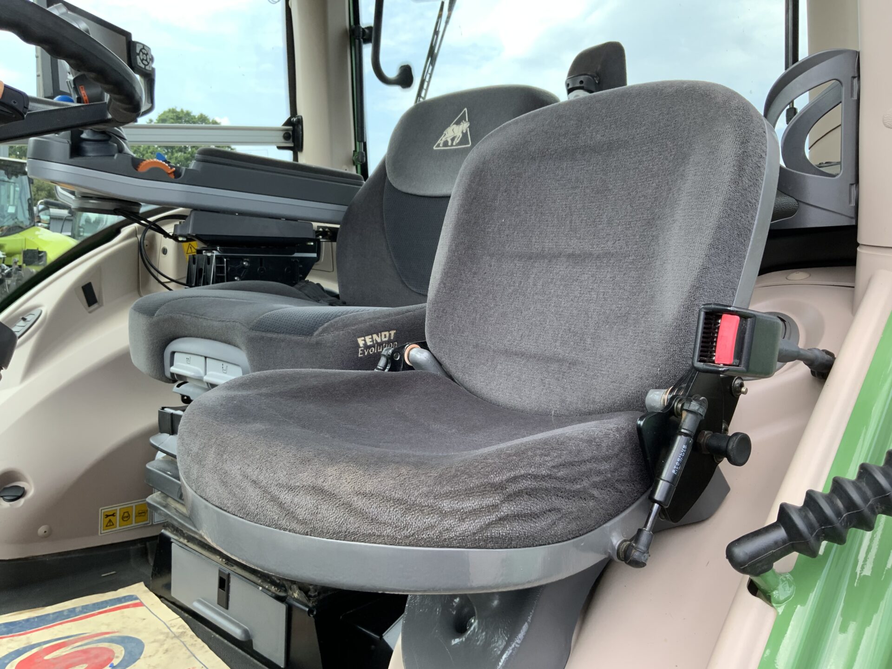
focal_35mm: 29
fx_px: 747
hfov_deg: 61.7
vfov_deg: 48.2
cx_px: 446
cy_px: 334
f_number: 1.8
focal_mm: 3
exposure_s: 1/145
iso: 16
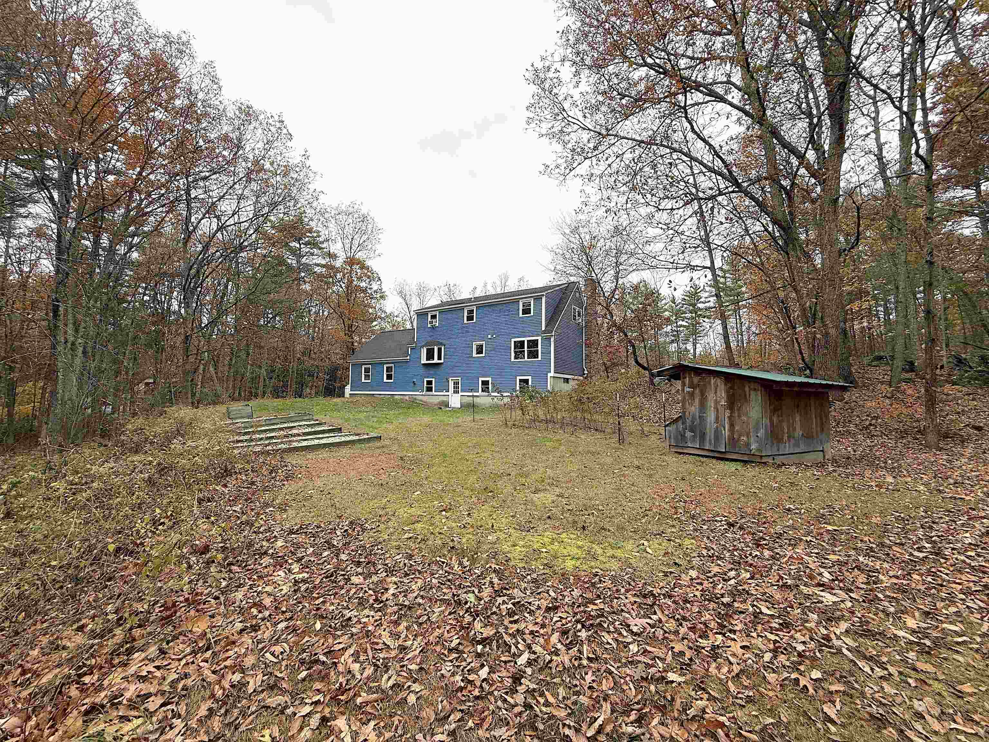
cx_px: 494
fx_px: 400
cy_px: 371
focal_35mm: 14
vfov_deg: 85.7
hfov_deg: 102.1
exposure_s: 1/574
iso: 50
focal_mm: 2.22
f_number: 2.2
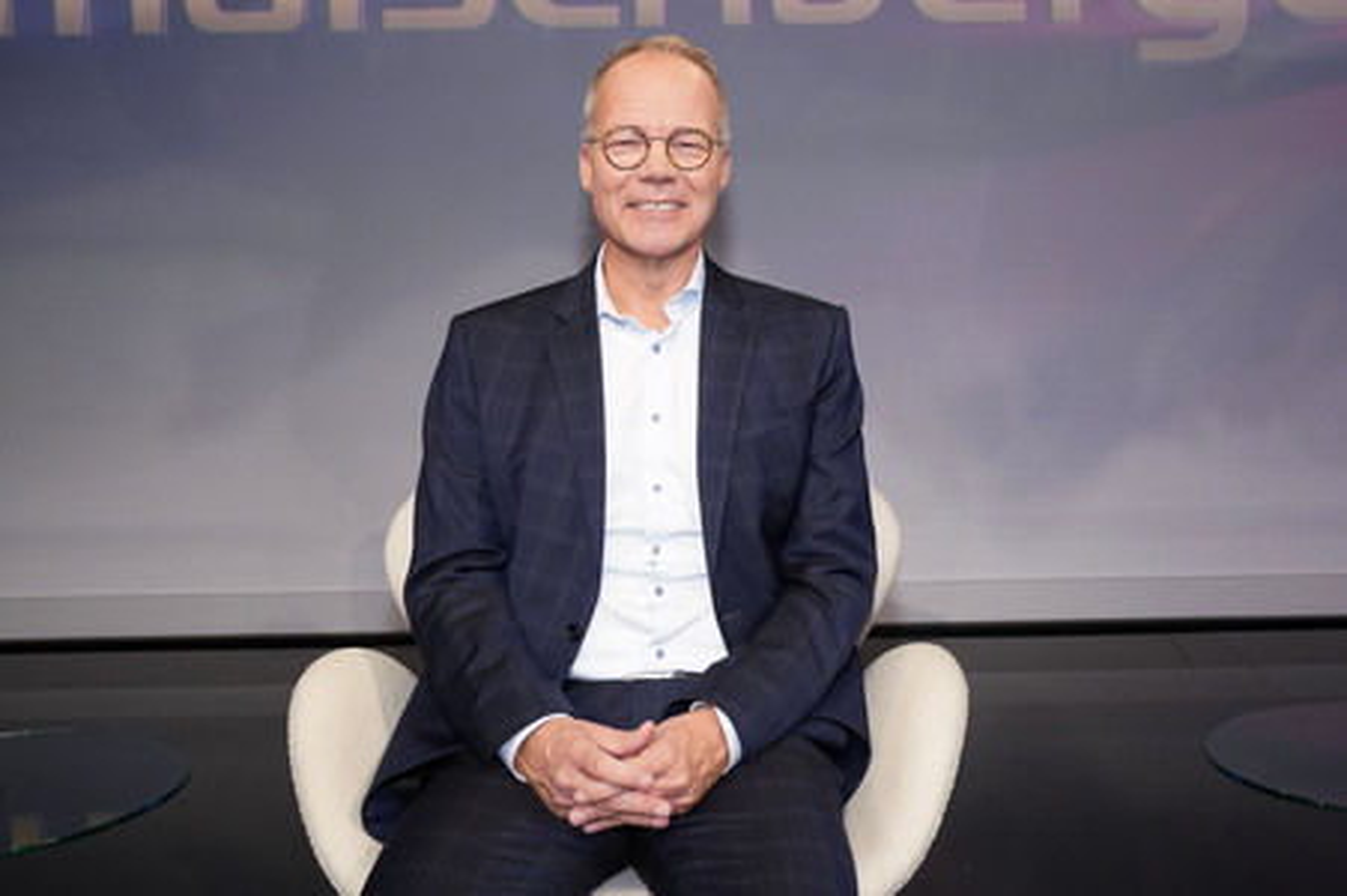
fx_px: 1047
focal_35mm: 28
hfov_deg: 65.5
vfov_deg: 46.3
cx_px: 674
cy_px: 448
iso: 2000
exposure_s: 1/125
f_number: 5.6
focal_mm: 28
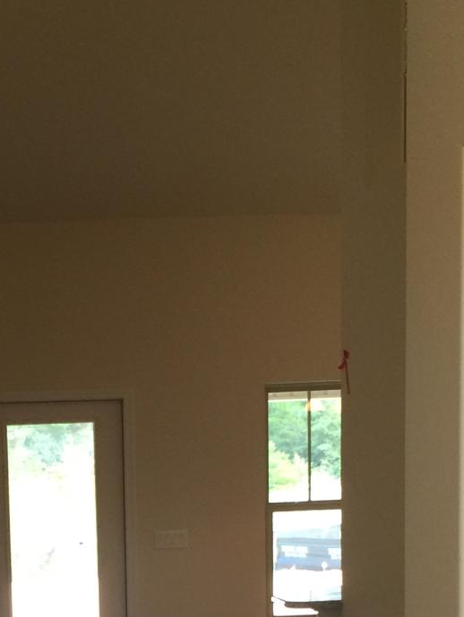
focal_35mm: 84
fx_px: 1500
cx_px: 5
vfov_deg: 21.7
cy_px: 721
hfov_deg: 17.2
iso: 50
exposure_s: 1/30
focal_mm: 4.15
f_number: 2.2
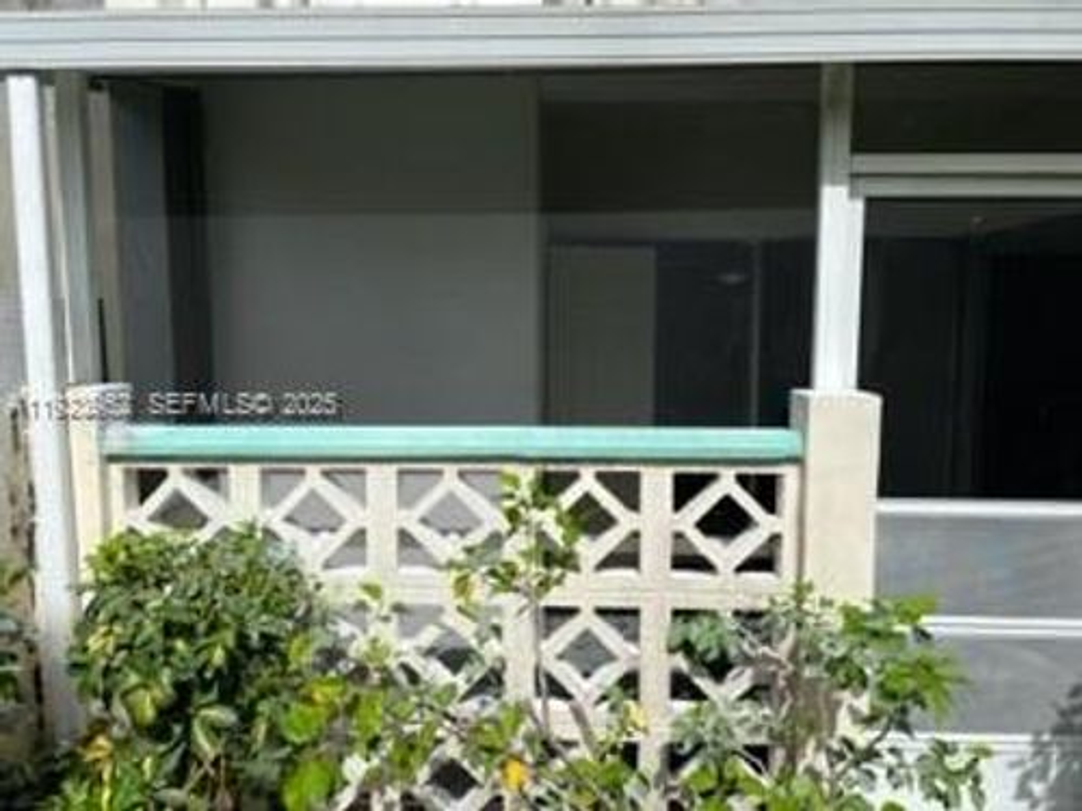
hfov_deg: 67.3
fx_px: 813
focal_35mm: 26
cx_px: 541
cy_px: 406
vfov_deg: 53.1
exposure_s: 1/4630
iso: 50
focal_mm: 5.7
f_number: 1.5
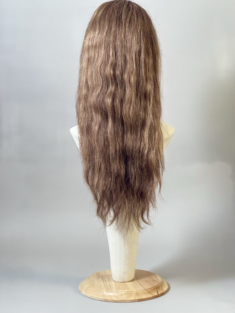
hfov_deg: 22.9
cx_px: 118
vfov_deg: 30.3
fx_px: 579
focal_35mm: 64
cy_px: 156
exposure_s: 1/121
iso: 160
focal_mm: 7.5
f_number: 2.2
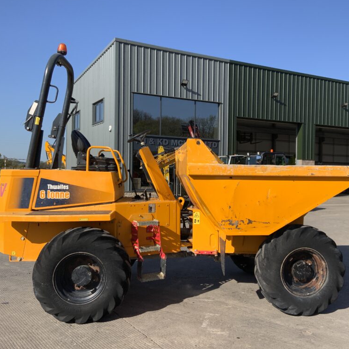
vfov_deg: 47.2
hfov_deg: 47.0
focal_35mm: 35
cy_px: 172
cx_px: 206
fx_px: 399
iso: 16
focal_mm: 3
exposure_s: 1/1626
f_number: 1.8
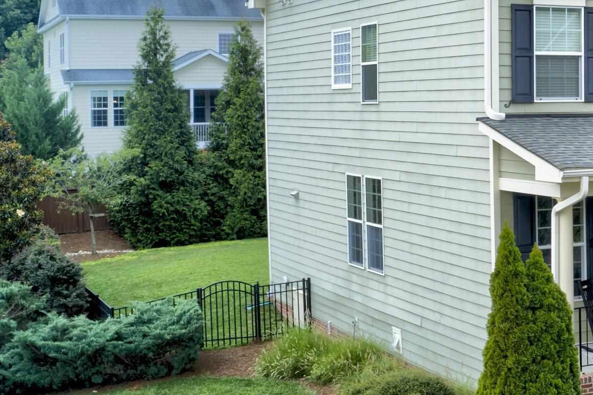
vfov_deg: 18.9
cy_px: 157
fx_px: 1185
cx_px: 742
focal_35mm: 72
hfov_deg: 24.9
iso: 100
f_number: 6.3
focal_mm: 10.3
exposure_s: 1/120
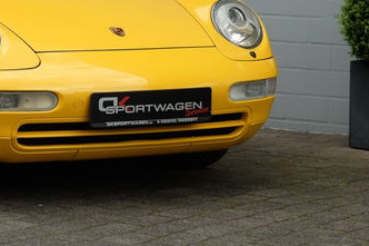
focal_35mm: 192
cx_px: 23
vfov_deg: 7.1
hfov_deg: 10.6
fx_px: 1967
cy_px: -27
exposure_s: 1/300
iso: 200
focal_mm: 55
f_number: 5.6
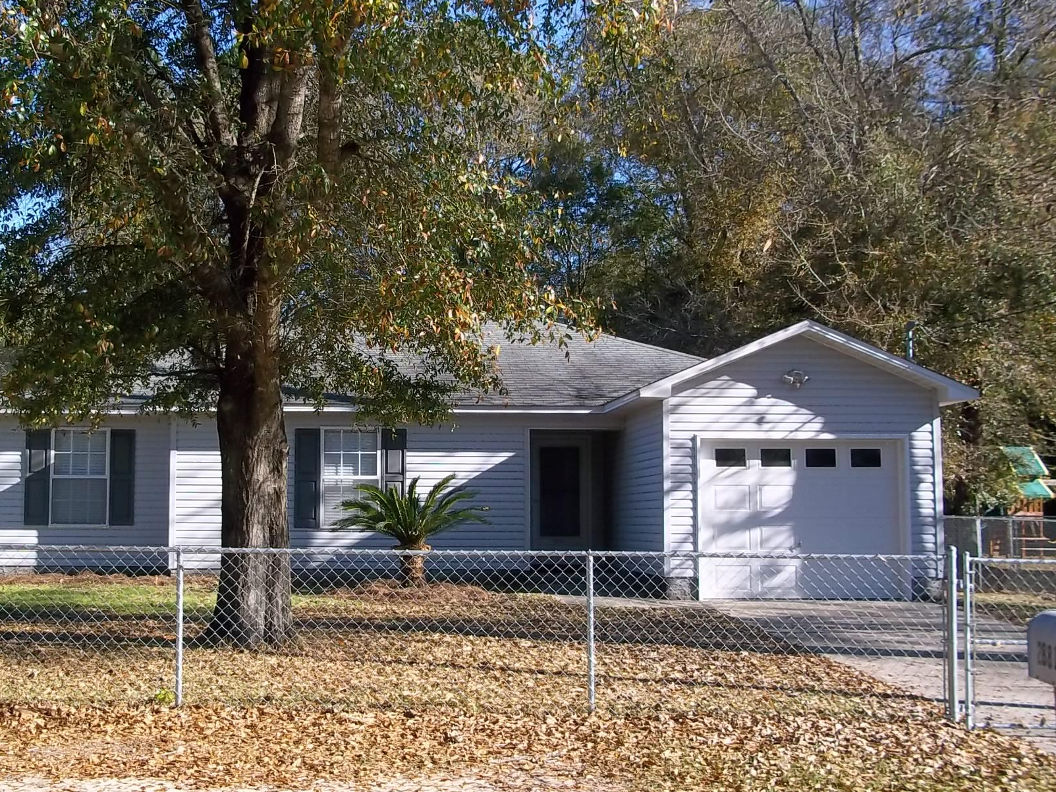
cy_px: 407
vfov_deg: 31.5
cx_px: 387
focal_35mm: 46
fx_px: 1403
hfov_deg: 40.9
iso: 80
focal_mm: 6.5
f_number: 3.1
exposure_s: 1/400
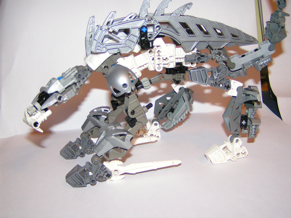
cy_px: 109
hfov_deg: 49.0
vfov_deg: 37.7
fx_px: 319
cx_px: 146
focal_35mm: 38
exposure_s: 1/40
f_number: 2.8
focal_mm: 5.8
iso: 200
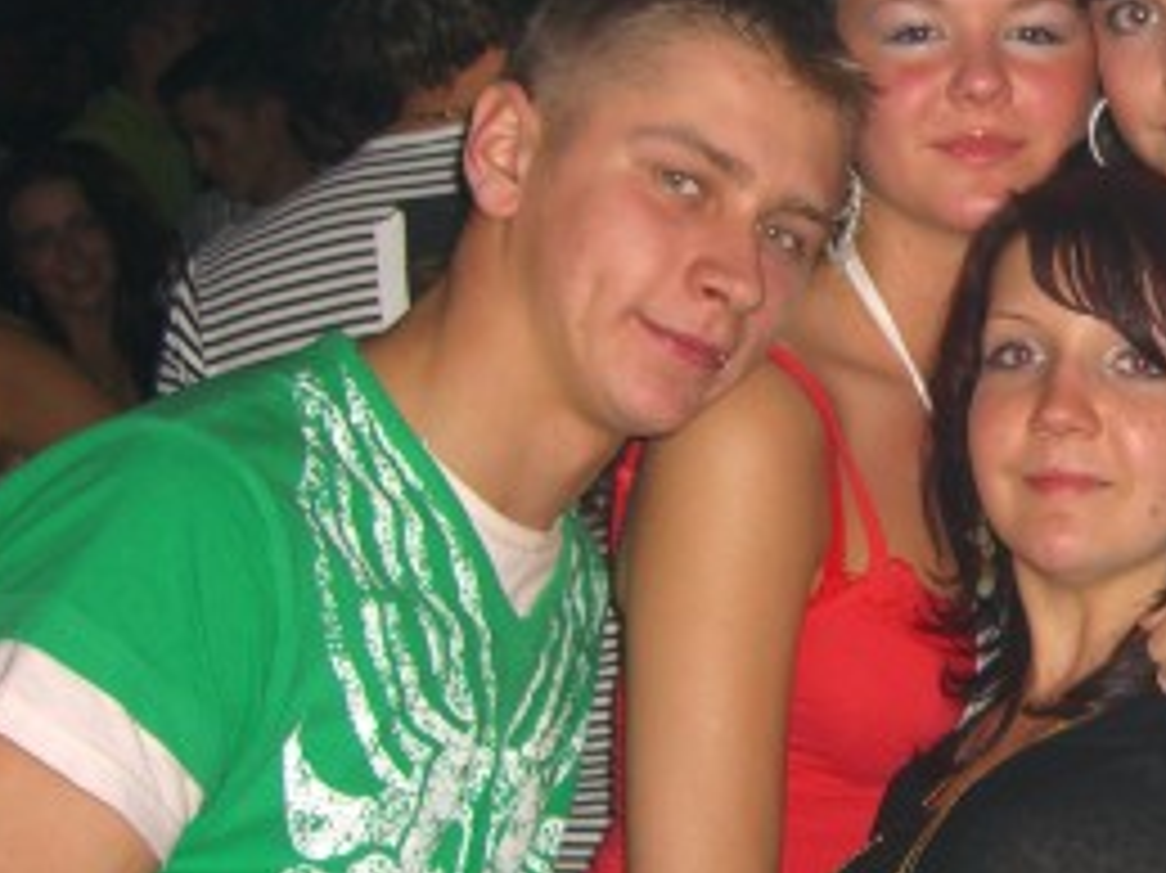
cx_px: 1292
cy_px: 450
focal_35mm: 88
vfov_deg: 16.8
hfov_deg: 21.1
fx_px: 2963
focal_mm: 7.9
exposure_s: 1/60
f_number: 2.8
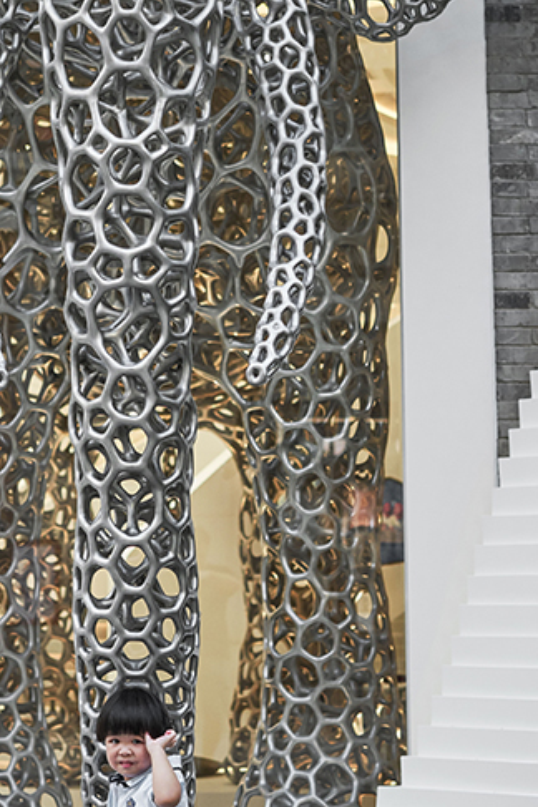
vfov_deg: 20.1
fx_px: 2264
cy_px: 208
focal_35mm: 101
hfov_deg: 13.5
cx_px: 141
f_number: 2
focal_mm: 40
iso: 400
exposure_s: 1/800
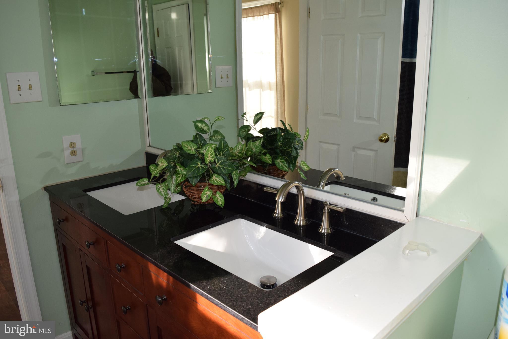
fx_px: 381
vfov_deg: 47.9
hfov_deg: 67.4
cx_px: 254
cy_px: 170
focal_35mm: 27
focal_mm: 18
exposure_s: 1/125
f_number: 5.6
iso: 800
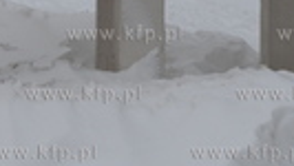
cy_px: -117
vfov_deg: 7.5
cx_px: -9
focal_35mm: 157
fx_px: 1225
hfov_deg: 13.5
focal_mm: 50
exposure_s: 1/250
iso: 400
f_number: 8
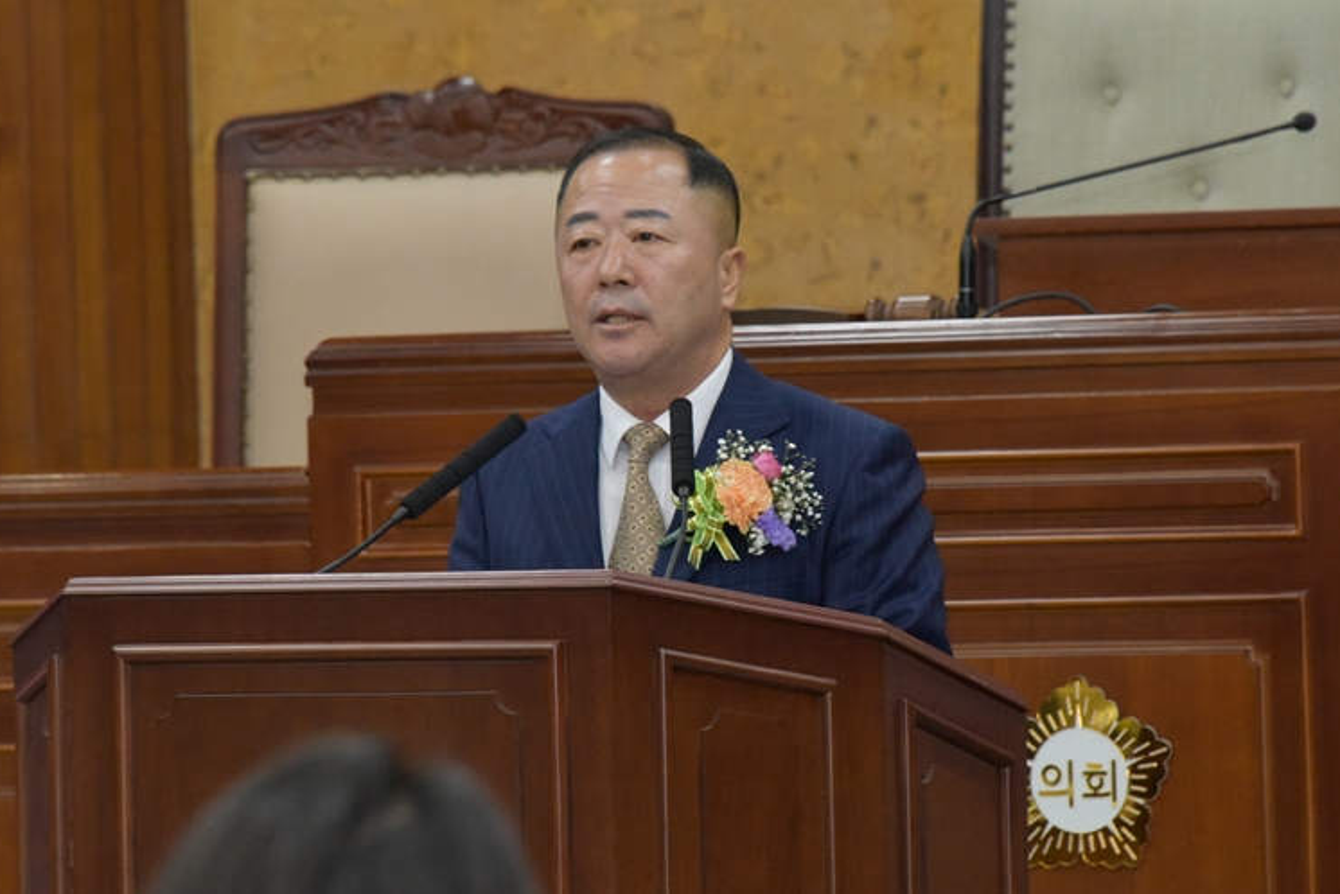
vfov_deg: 4.1
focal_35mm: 335
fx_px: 12474
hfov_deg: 6.1
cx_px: 656
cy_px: 367
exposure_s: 1/250
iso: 6400
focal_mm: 250
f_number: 9
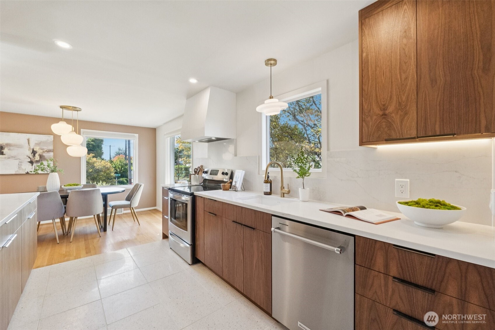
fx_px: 217
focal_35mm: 16
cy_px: 165
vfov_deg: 74.6
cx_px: 248
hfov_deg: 97.6
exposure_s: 1/30
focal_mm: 10.5
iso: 800
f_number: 9
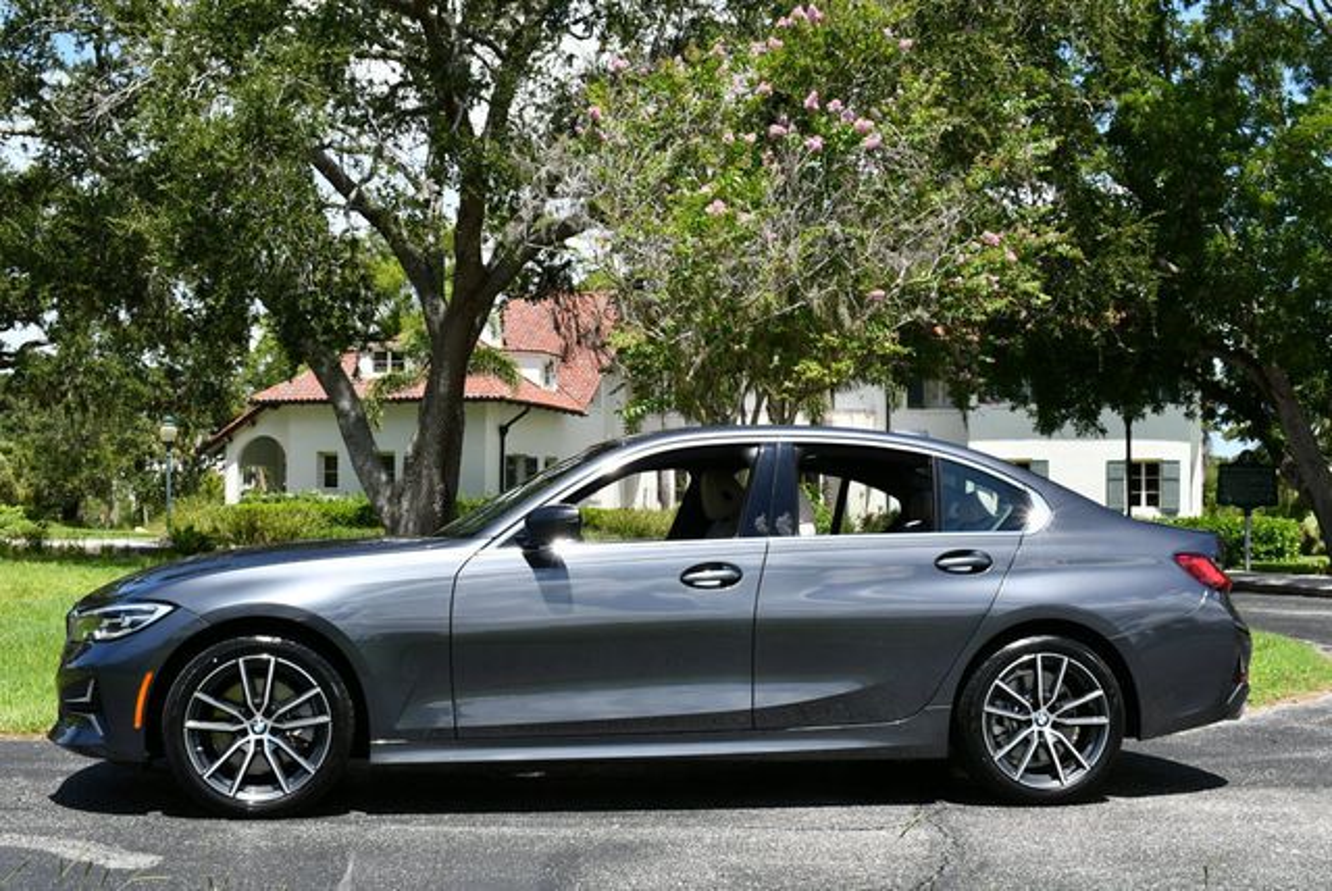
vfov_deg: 28.1
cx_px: 666
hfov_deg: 41.1
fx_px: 1778
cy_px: 446
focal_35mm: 48
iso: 100
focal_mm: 24
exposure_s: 1/250
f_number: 8
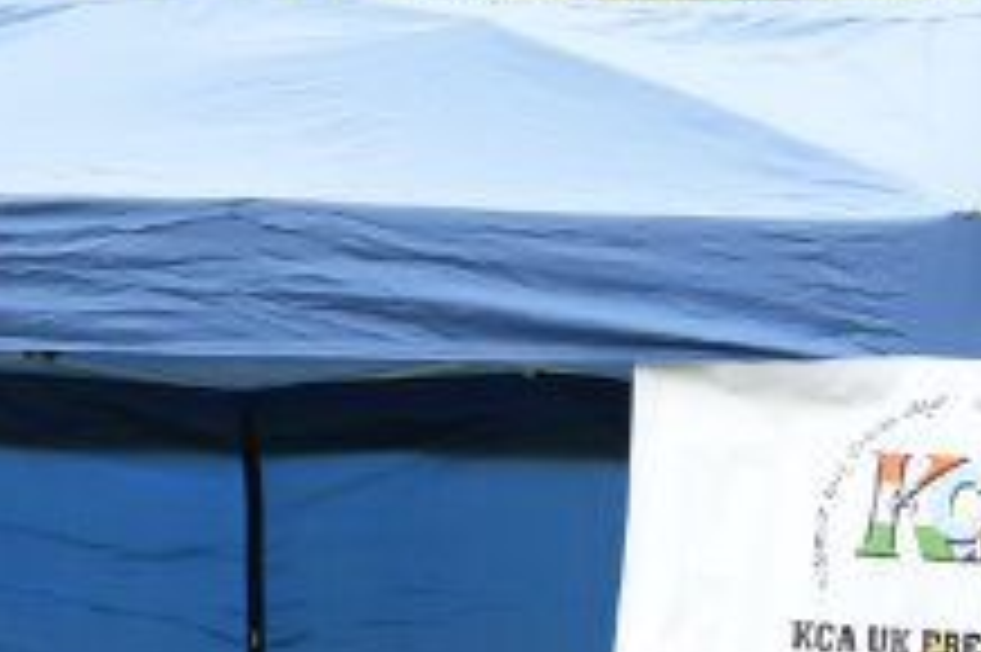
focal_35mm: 153
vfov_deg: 8.8
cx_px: 986
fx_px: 4161
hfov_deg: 13.3
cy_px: 960
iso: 500
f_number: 3.5
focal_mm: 32.6
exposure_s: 1/500
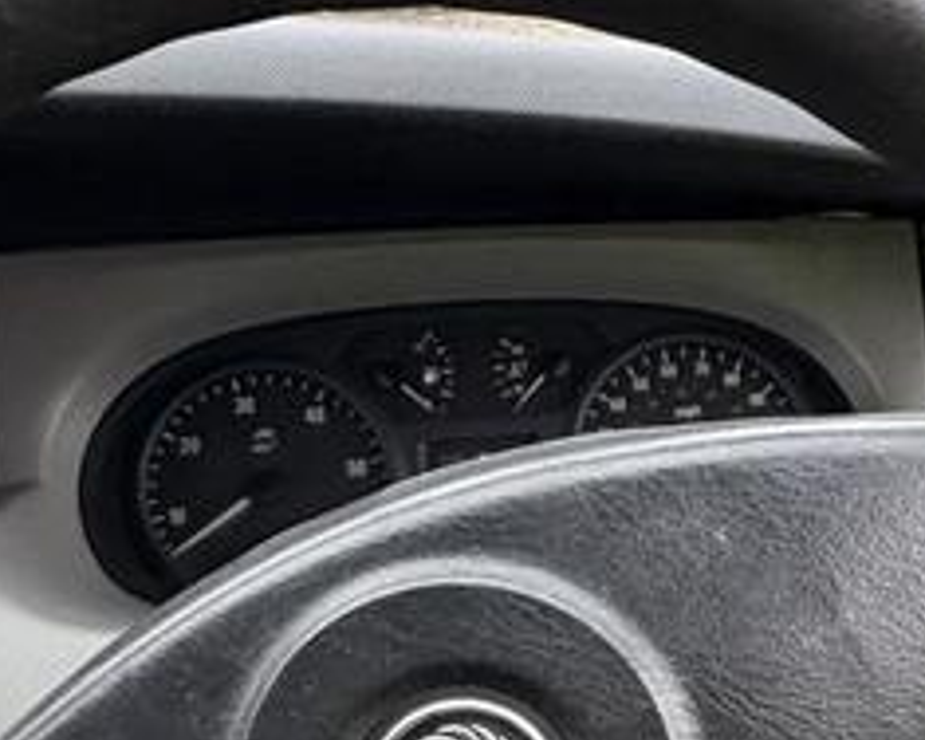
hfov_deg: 34.9
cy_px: 811
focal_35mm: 52
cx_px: 732
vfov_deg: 26.8
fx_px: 1424
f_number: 2.2
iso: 160
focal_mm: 2.22
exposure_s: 1/99
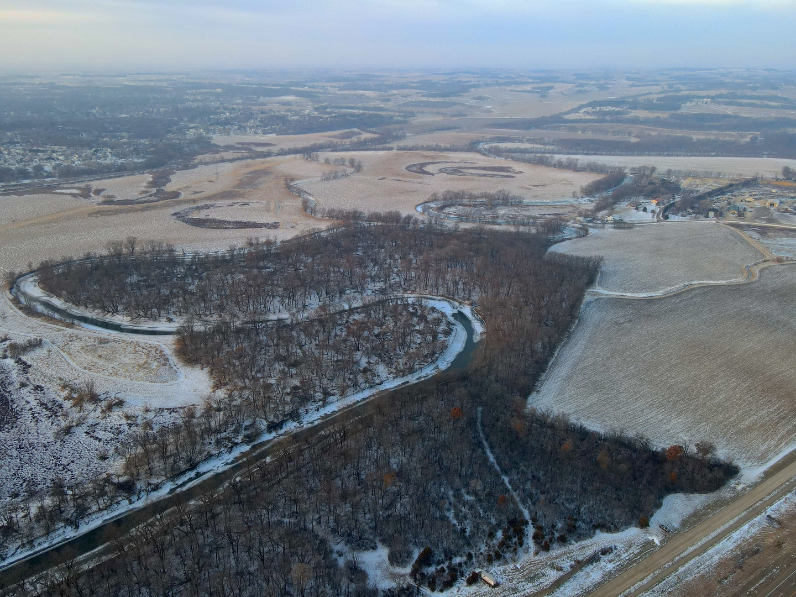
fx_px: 552
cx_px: 398
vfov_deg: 56.8
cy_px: 298
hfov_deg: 71.6
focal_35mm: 24
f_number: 2.8
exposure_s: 1/100
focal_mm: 4.5
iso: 100
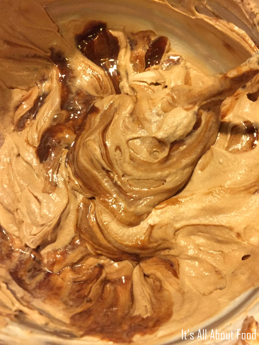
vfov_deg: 61.7
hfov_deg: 48.2
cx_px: 130
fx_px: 289
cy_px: 172
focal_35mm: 29
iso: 250
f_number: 2.2
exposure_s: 1/25
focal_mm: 4.15
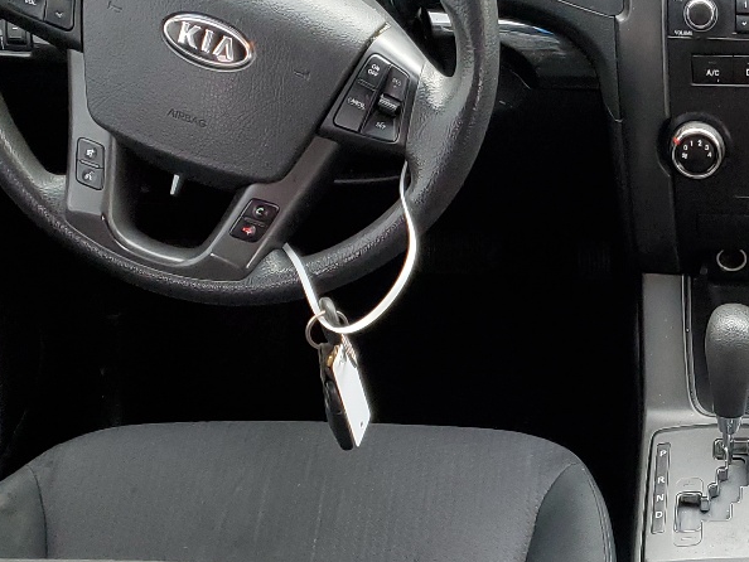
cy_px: 445
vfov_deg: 20.8
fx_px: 1515
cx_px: 754
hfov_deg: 26.3
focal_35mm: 70
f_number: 1.5
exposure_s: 1/120
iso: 96
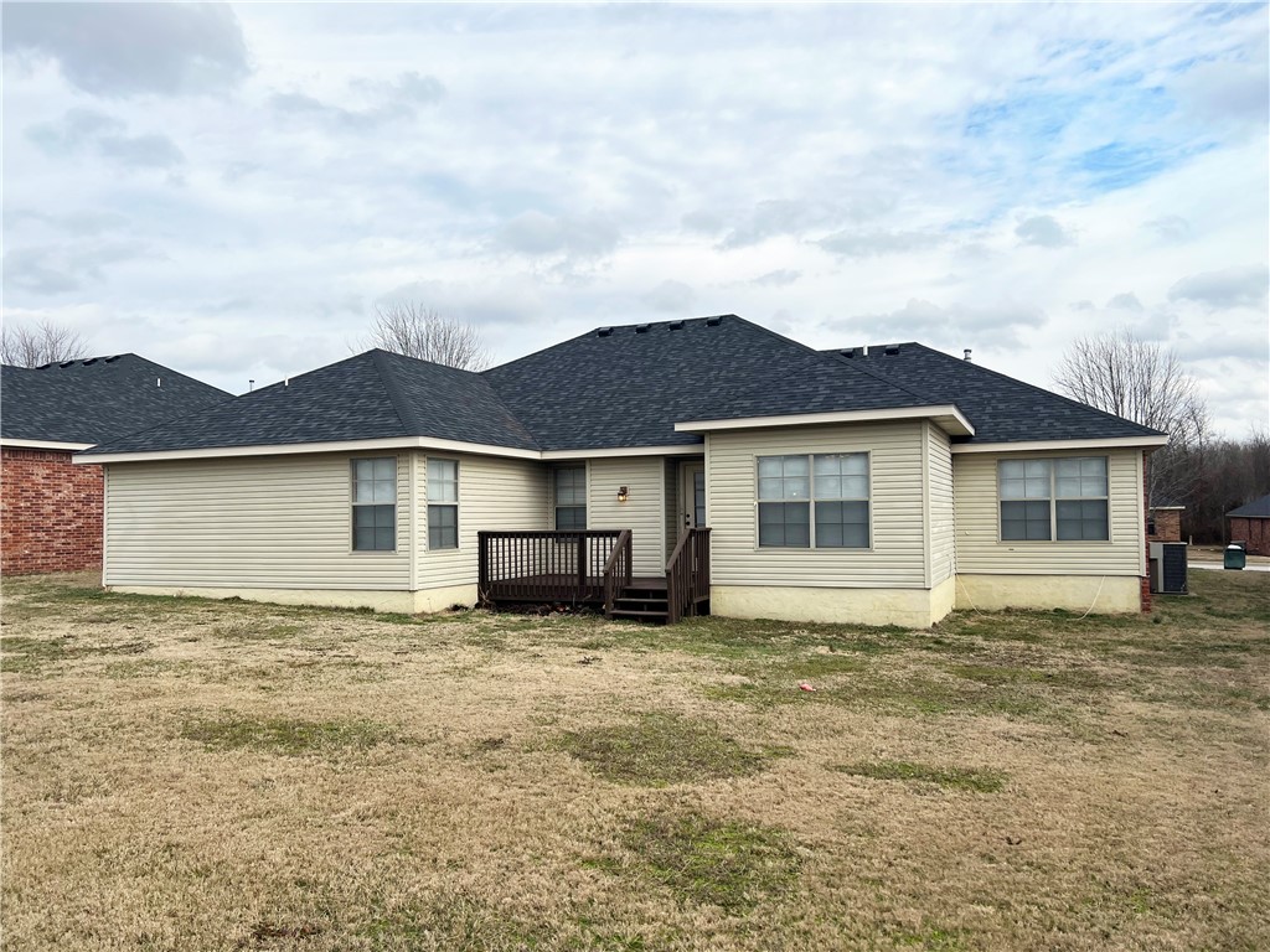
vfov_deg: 53.1
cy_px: 476
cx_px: 635
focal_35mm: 26
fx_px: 954
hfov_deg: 67.3
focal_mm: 5.7
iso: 50
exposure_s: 1/5587
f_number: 1.5
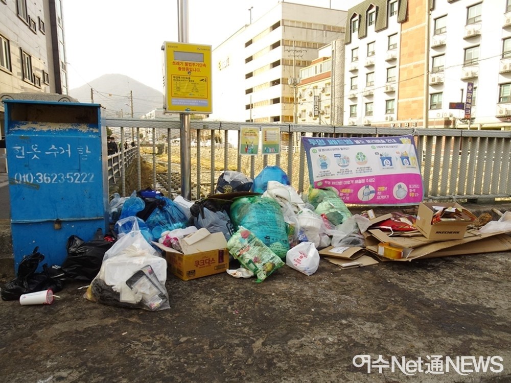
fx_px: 354
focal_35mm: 24
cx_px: 256
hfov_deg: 71.6
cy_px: 192
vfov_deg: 56.8
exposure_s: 1/400
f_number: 3.5
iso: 80
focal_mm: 4.25
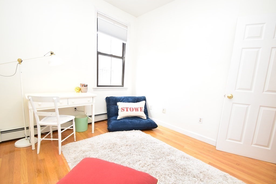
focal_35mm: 15
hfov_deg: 100.4
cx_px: 138
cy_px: 92
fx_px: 115
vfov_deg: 77.3
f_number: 8
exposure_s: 1/60
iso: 1600
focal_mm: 10
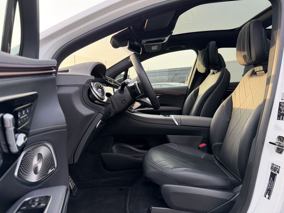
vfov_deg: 56.8
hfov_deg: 71.6
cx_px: 142
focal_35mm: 24
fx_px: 197
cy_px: 106
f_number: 1.78
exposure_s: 1/211
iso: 80
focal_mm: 6.76
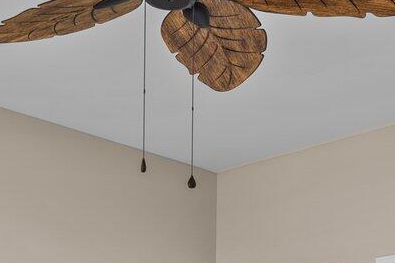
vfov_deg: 14.6
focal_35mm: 83
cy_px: 456
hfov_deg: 24.5
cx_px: 169
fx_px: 910
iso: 320
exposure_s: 1/30
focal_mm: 16
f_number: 4
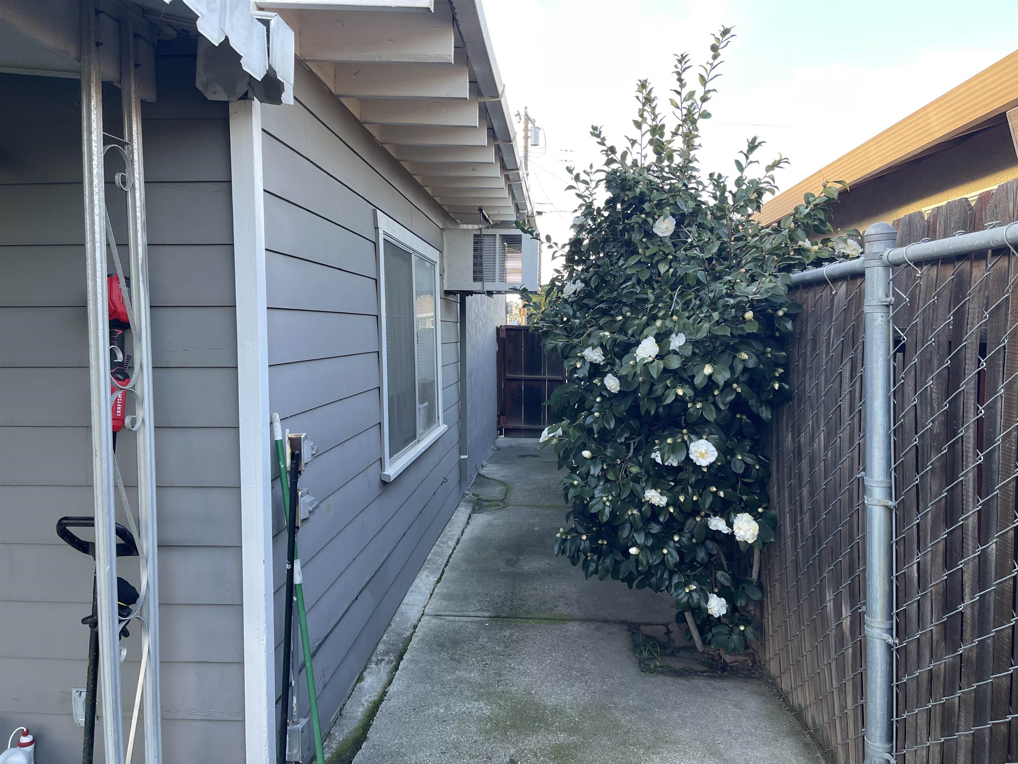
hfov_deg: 69.4
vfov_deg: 54.9
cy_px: 382
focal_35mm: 25
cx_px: 509
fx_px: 735
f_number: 1.6
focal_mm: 5.1
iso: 50
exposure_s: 1/121
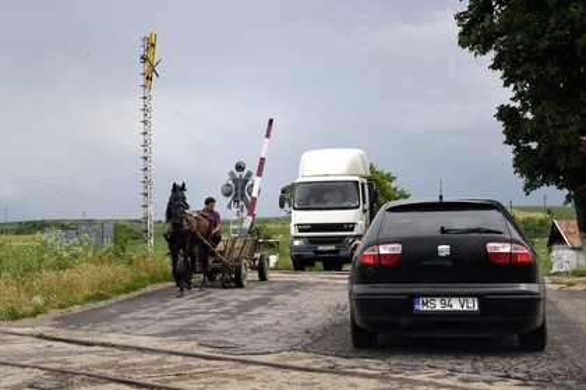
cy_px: 195
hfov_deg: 38.2
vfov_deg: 26.0
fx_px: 846
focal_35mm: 52
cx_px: 293
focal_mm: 52
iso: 800
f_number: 14
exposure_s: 1/640
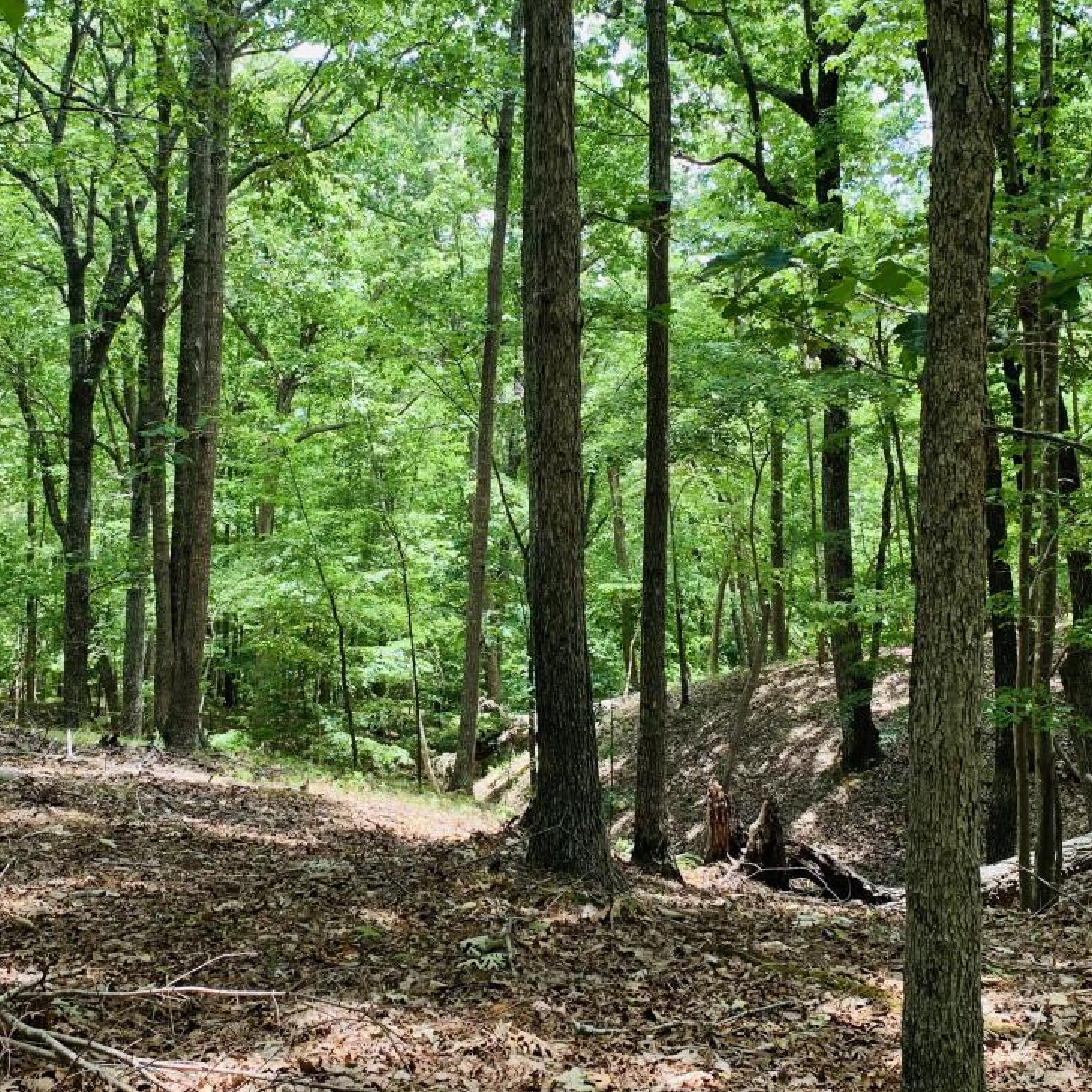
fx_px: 1499
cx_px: 494
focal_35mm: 42
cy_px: 401
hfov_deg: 40.0
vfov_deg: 39.7
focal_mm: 4.25
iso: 25
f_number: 1.8
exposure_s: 1/122
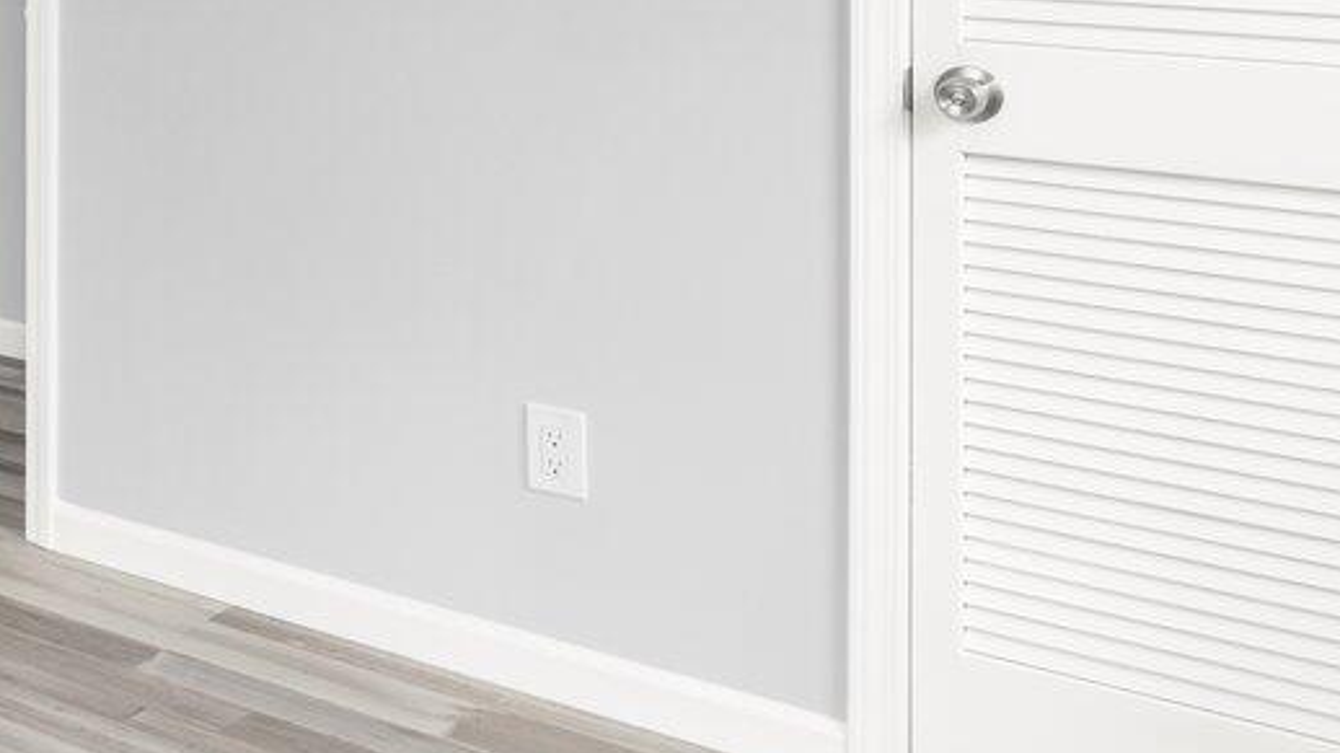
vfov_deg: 19.7
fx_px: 2060
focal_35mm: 58
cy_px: -107
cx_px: -582
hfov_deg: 27.2
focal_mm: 14
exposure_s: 1/10
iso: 500
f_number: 10
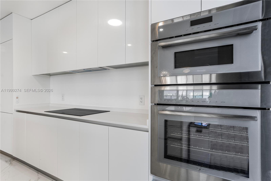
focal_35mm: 18
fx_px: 135
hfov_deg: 90.0
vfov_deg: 67.4
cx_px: 136
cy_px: 90
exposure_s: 1/8
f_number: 8
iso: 125
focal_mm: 18
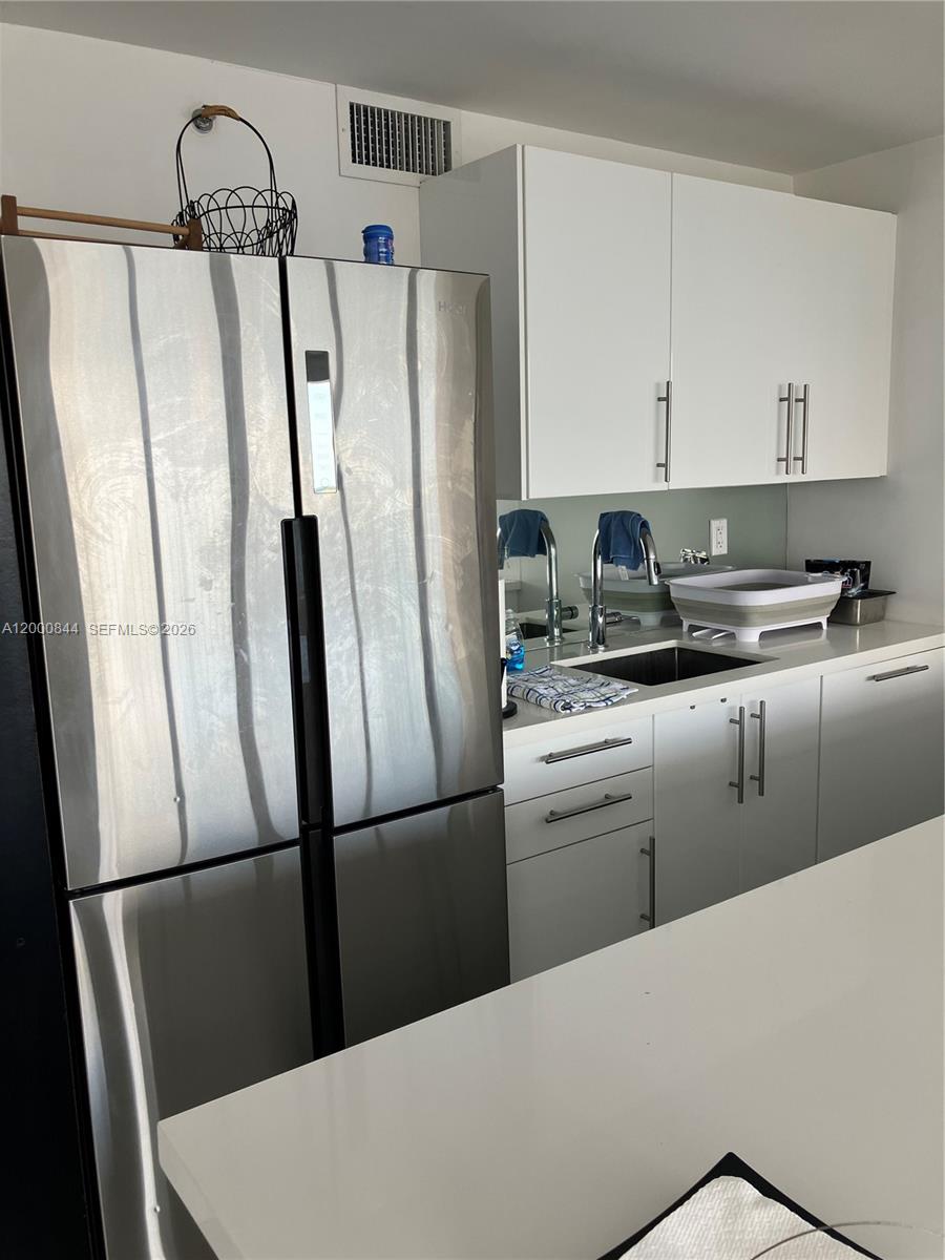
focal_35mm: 28
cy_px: 630
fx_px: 1019
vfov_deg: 63.4
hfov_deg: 49.7
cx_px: 472
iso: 32
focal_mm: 3.99
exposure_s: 1/120
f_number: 1.8
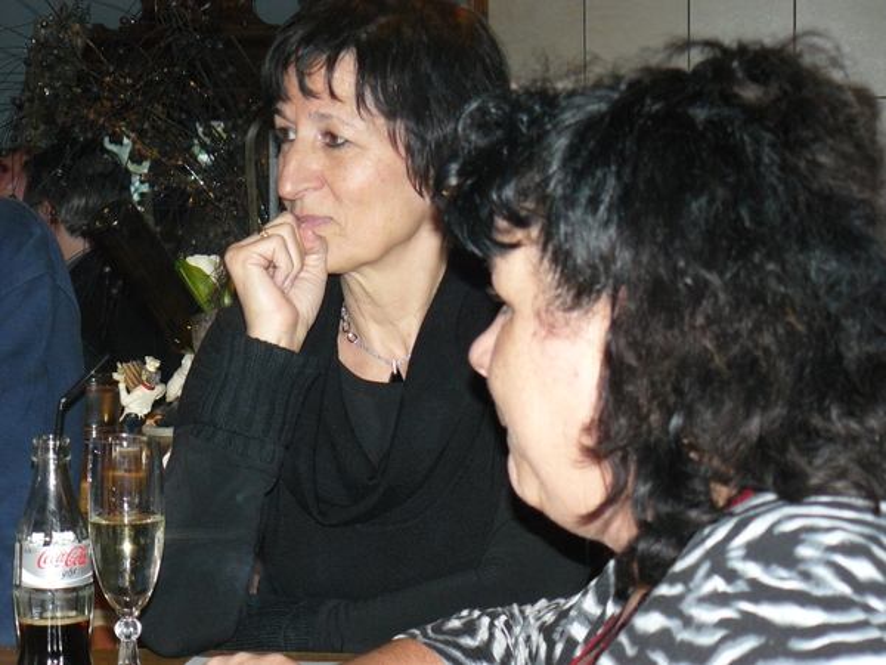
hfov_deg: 19.8
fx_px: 2534
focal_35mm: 99
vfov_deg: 14.9
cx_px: 443
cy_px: 332
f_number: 3.2
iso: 250
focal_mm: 16.5
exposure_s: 1/30
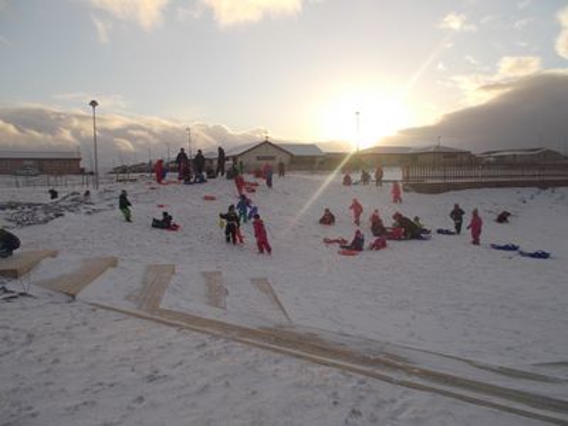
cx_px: 284
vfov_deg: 48.2
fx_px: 476
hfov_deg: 61.7
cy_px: 213
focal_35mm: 29
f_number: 3.3
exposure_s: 1/500
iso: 80
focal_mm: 4.1
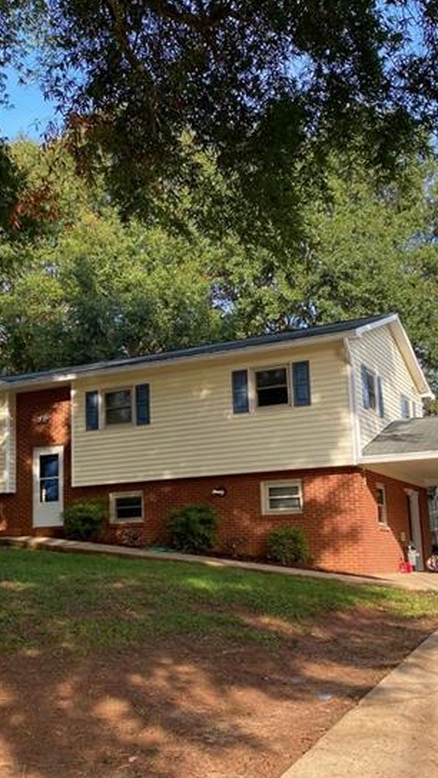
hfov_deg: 29.6
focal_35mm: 40
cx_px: 177
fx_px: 826
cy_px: 429
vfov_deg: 50.4
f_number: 1.8
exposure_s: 1/529
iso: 32
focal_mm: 4.25
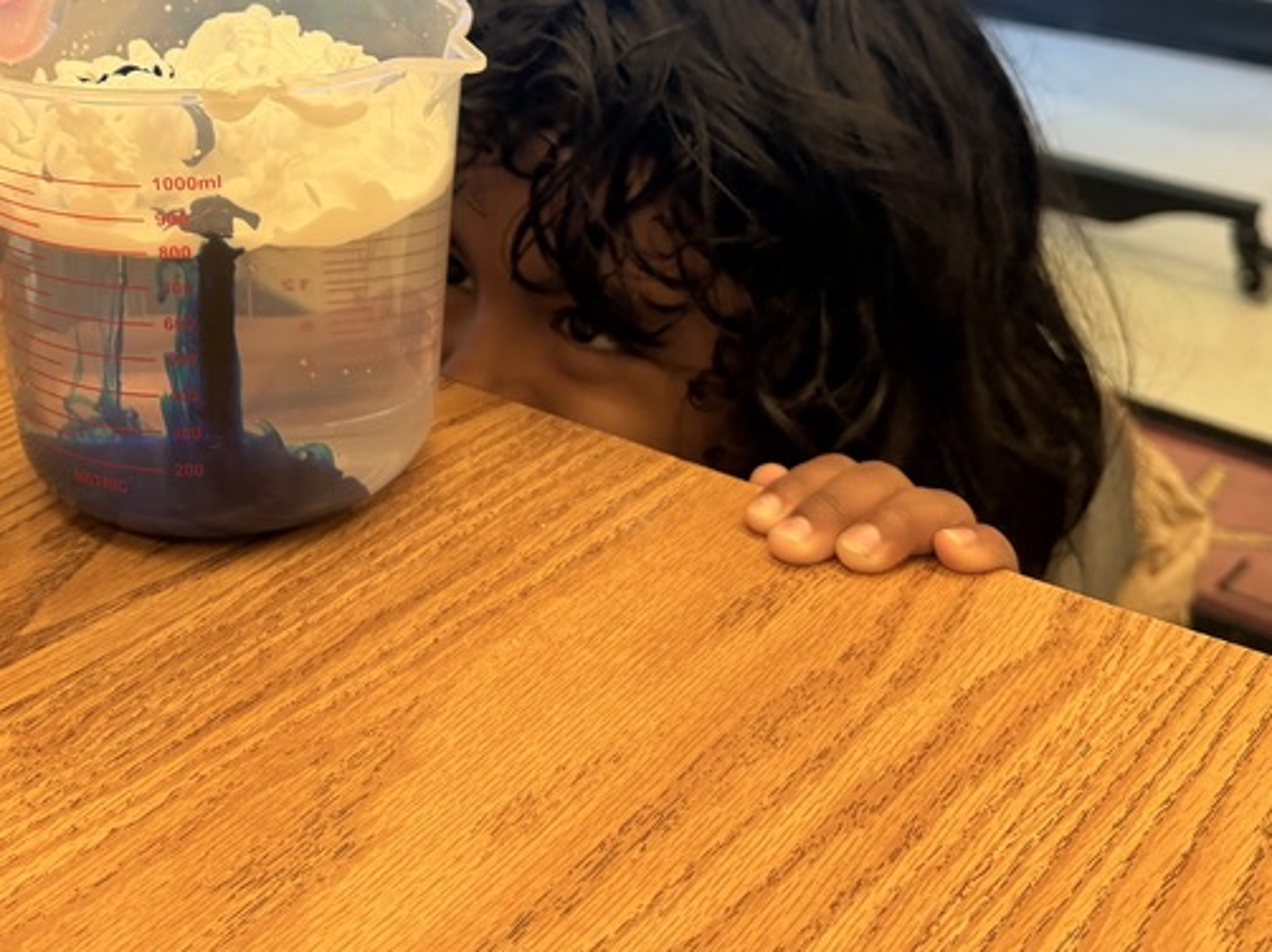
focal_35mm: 49
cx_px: 405
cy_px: 48
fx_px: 1800
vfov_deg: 28.2
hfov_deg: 38.4
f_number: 1.78
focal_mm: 6.76
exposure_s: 1/120
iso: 160
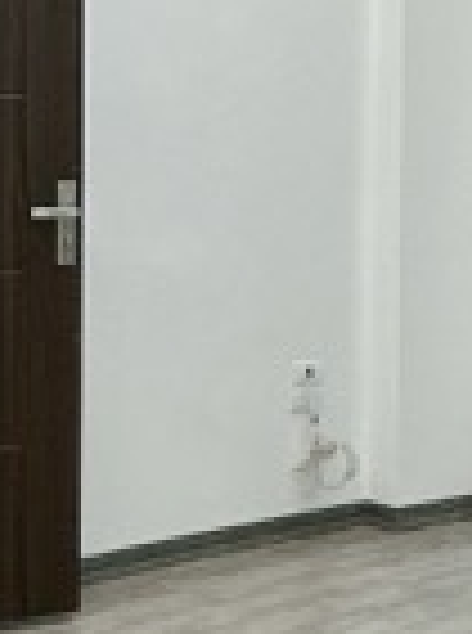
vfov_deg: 19.2
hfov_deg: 14.4
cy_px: 198
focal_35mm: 102
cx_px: 166
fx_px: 1863
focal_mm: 2.22
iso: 160
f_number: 2.2
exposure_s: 1/100
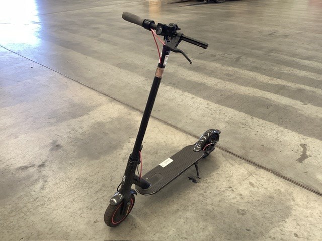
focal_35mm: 31
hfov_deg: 58.4
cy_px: 120
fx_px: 288
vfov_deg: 45.4
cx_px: 161
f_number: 2.4
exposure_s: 1/60
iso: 64
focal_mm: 3.3
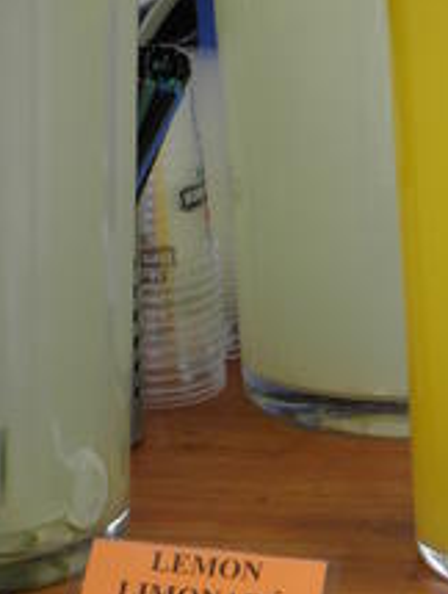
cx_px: 285
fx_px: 3475
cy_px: -99
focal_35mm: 202
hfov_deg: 7.4
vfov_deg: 9.7
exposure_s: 1/125
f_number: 3.8
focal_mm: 12.13
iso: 64
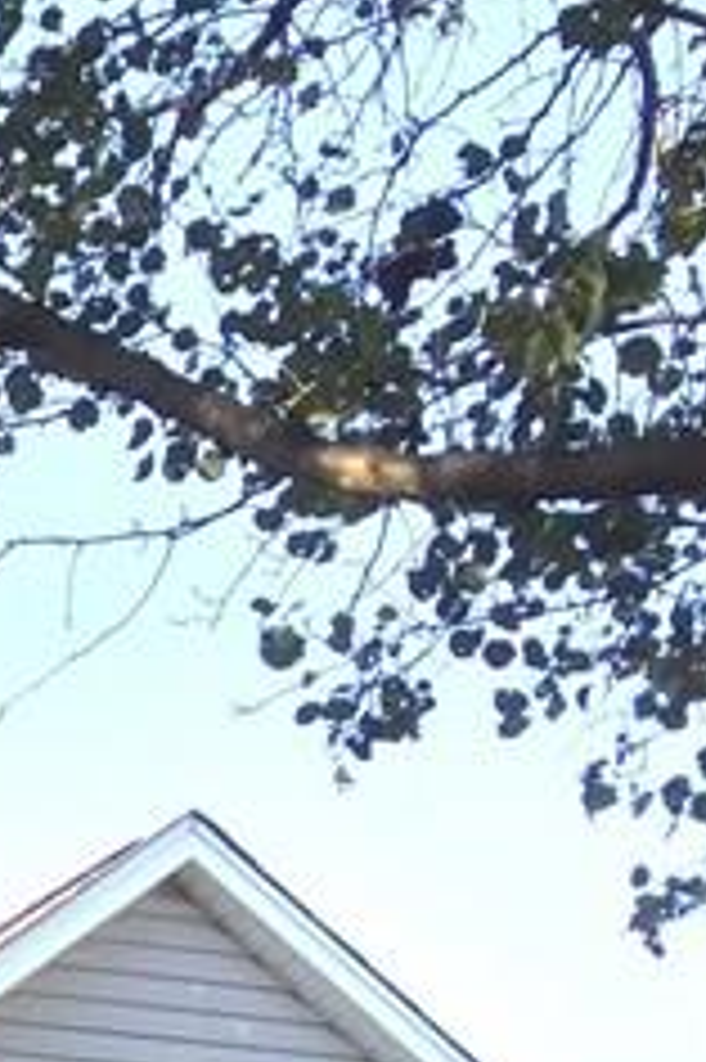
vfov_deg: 14.5
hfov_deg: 9.2
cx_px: -1075
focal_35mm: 131
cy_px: 1629
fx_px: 3859
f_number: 2.2
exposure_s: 1/408
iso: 32
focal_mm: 4.15
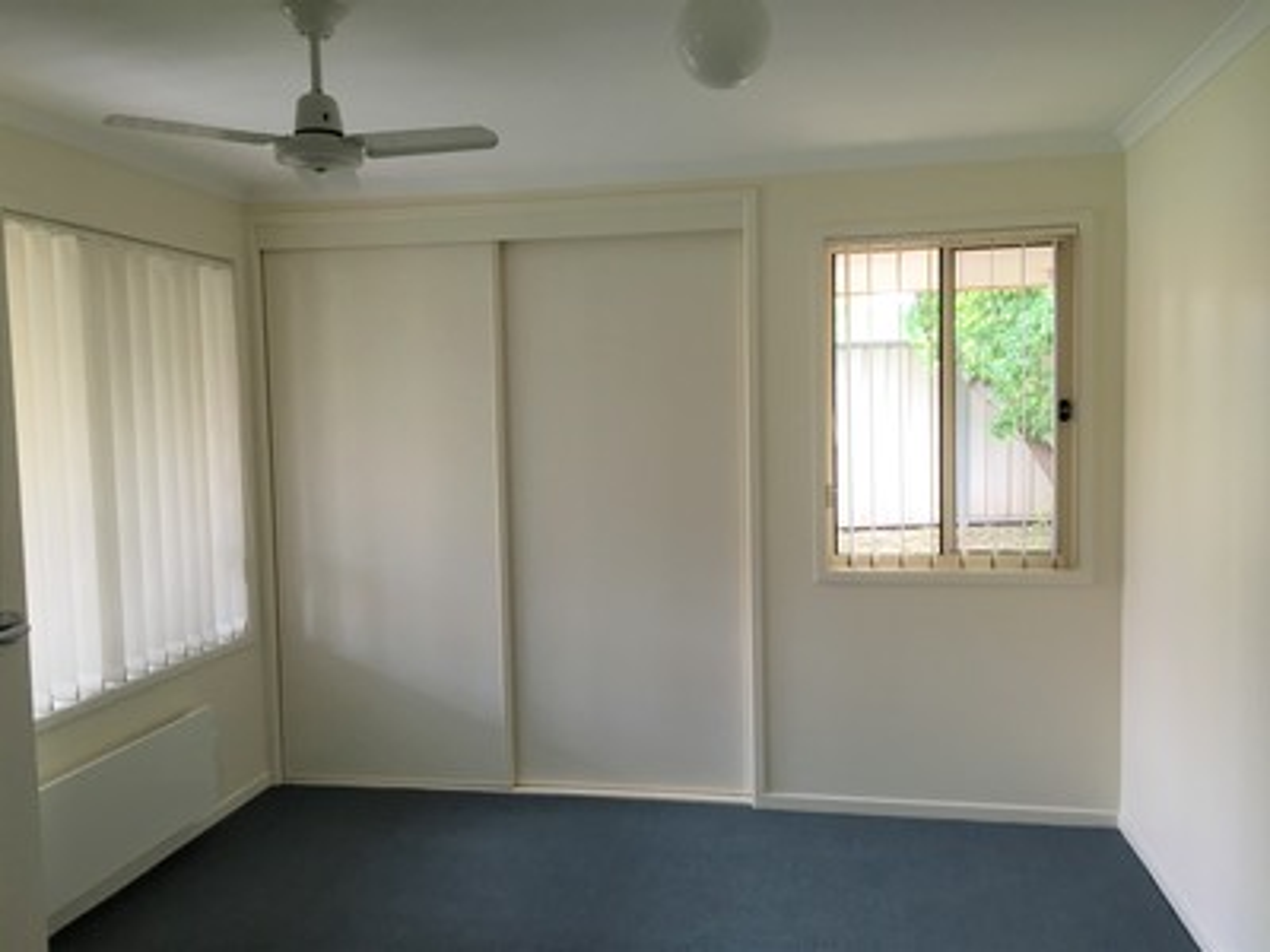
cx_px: 635
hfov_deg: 61.7
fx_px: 1064
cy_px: 476
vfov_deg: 48.2
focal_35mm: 29
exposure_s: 1/33
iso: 125
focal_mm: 4.15
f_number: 2.2
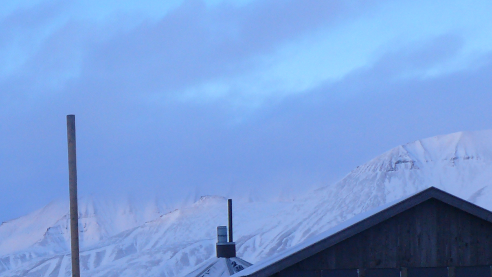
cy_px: 389
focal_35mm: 103
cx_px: -63
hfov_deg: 19.8
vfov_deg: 11.4
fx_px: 1344
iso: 100
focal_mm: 7.4
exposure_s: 1/160
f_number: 4
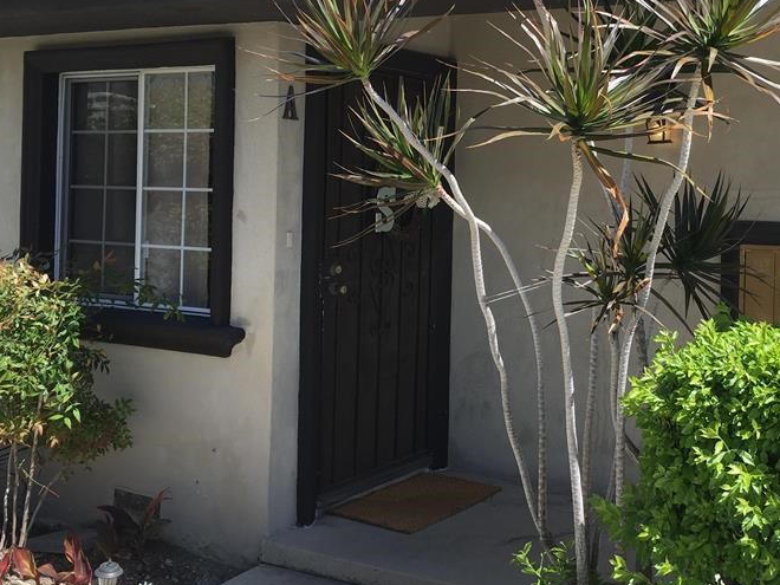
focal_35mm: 45
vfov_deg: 32.0
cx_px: 522
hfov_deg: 41.5
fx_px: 1014
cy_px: 202
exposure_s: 1/739
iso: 25
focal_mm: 4.15
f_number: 2.2
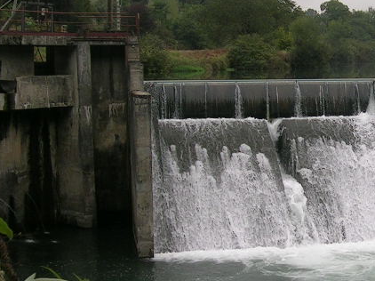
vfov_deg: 17.3
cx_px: 377
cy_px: 124
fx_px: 920
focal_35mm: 85
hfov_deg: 22.2
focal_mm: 5.4
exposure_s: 1/169
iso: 50
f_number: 4.8
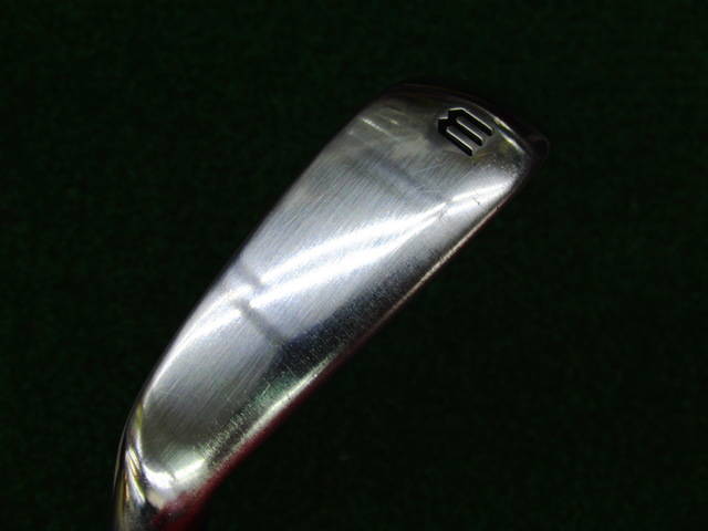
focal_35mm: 37
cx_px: 354
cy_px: 266
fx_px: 757
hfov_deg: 50.1
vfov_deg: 38.7
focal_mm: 6.42
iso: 125
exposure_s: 1/80
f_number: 3.6
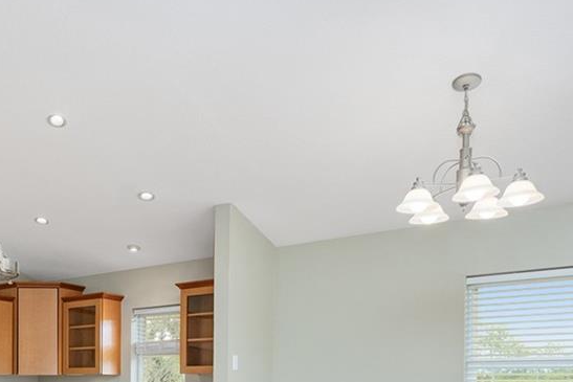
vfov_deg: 31.9
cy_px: 395
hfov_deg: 46.0
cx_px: 62
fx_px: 605
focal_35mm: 38
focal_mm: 13
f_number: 7.1
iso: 400
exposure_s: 1/13
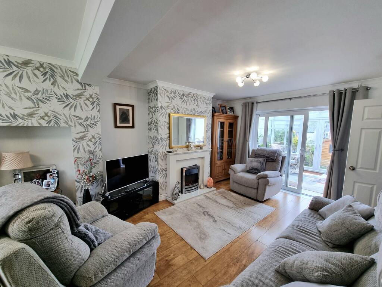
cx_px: 191
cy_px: 144
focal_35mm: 13
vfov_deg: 89.9
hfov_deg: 106.2
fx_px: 143
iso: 100
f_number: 2.2
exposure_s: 1/50
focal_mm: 2.2
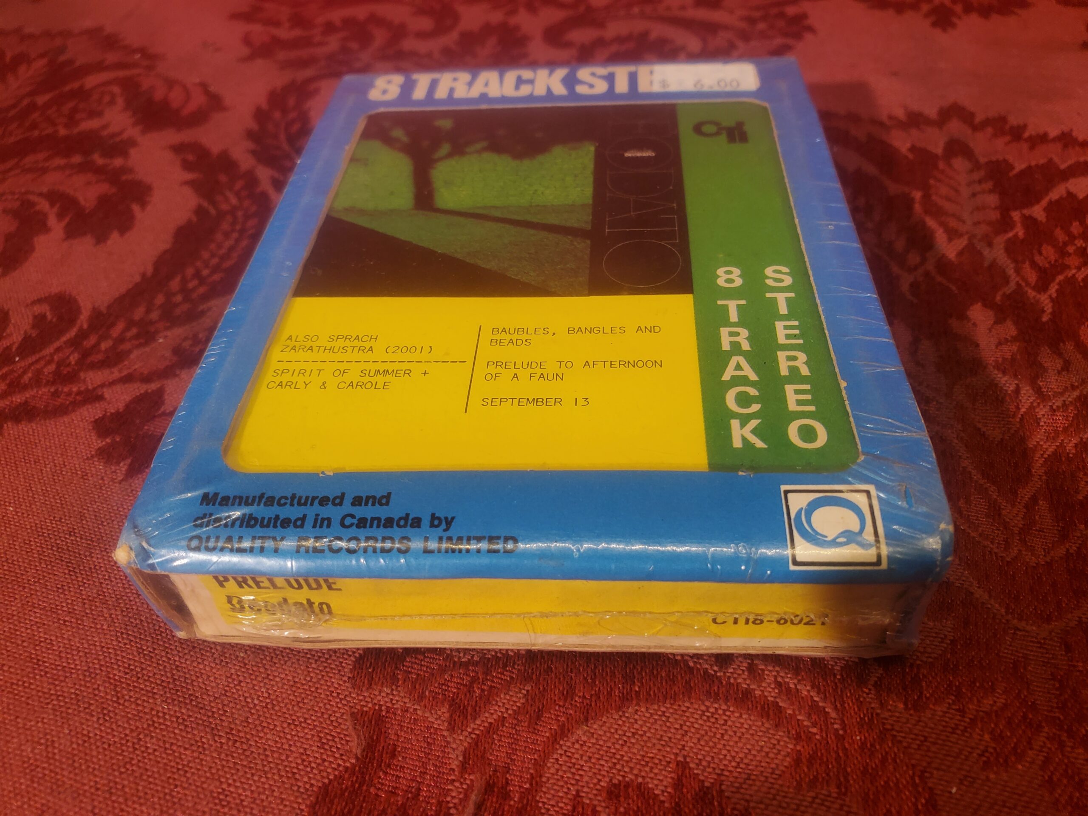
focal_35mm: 26
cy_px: 408
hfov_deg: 67.3
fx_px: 817
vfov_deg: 53.1
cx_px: 544
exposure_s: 1/120
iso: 125
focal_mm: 4.3
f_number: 2.4
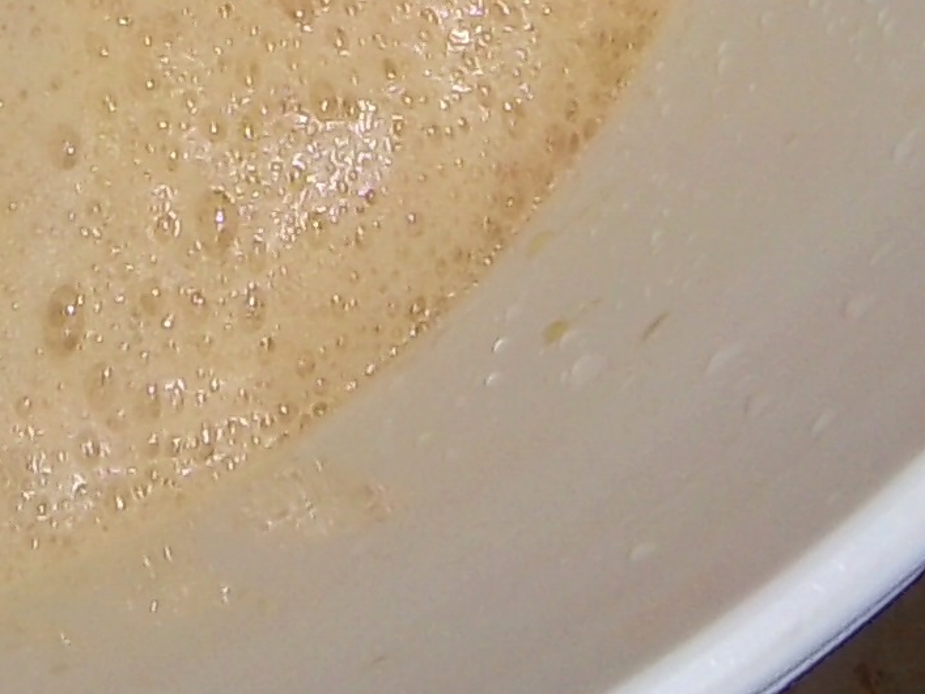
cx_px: -160
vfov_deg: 7.2
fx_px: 5290
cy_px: -733
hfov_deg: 9.9
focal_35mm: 198
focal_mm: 6.2
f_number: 3.8
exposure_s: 1/40
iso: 64
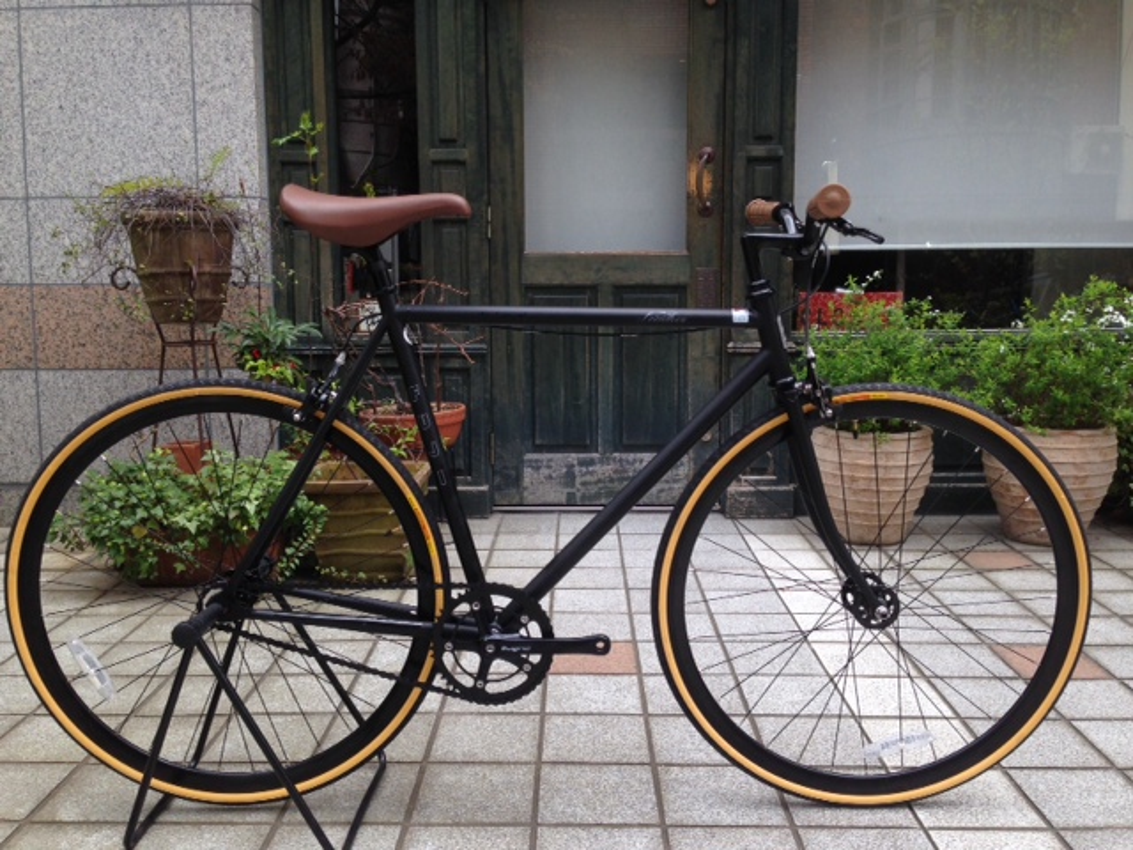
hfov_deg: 55.4
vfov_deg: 42.9
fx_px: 1080
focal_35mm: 33
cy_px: 425
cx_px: 566
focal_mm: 4.12
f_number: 2.4
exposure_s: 1/212
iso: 50
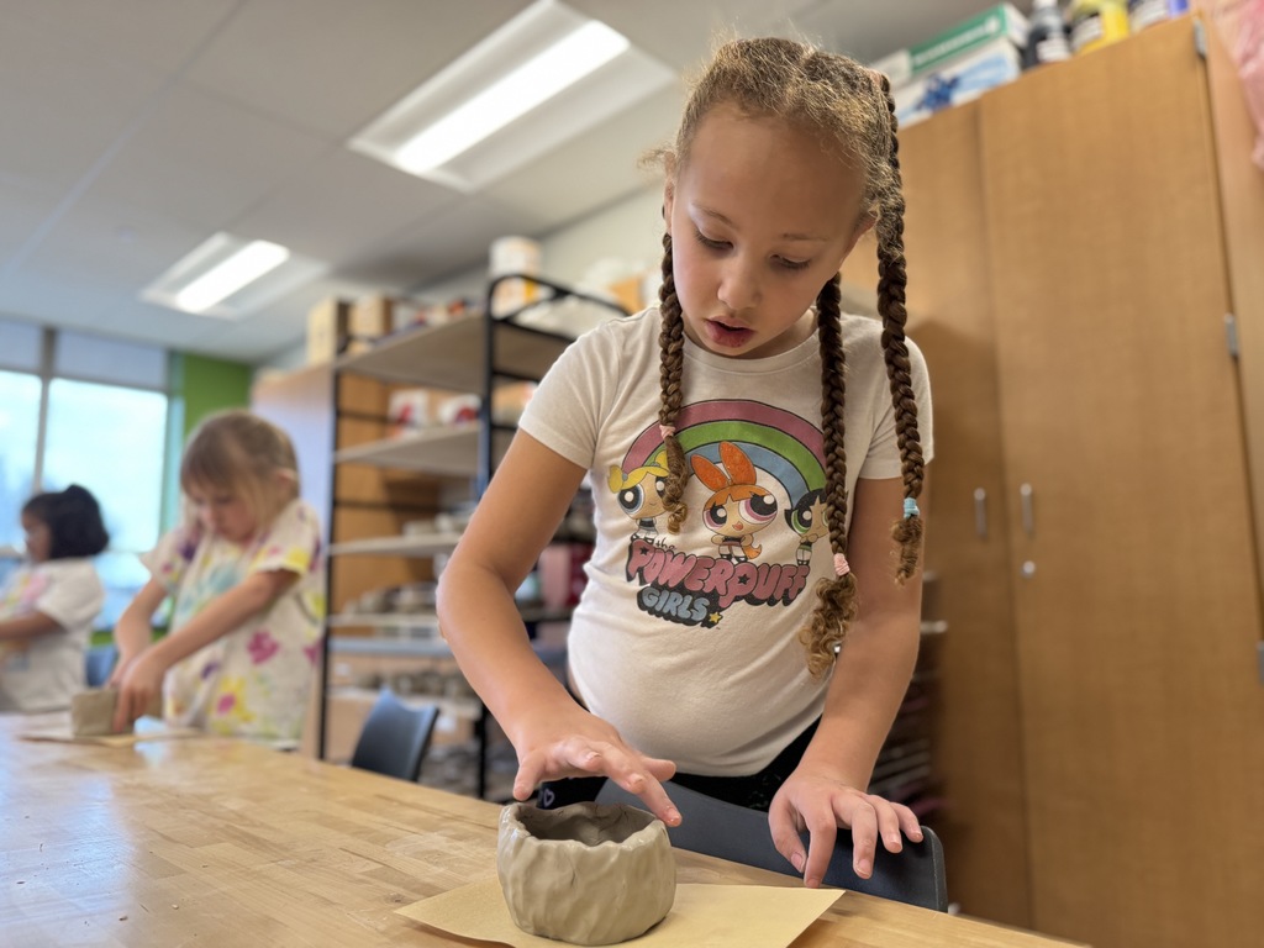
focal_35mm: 24
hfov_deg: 71.6
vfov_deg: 56.8
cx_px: 632
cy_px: 474
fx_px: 876
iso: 250
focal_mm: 6.76
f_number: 1.78
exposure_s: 1/60
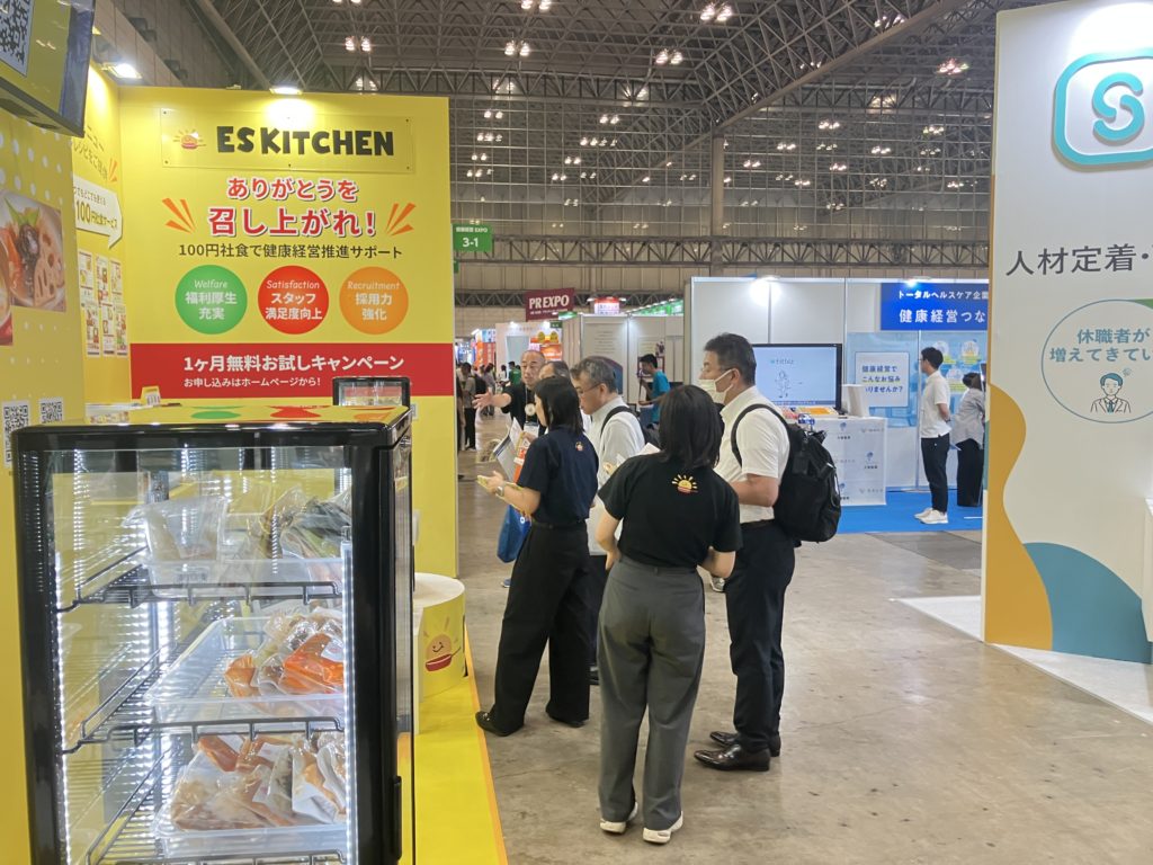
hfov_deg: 63.4
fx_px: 933
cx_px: 576
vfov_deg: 49.7
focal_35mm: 28
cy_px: 432
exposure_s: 1/50
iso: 100
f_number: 1.8
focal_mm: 3.99
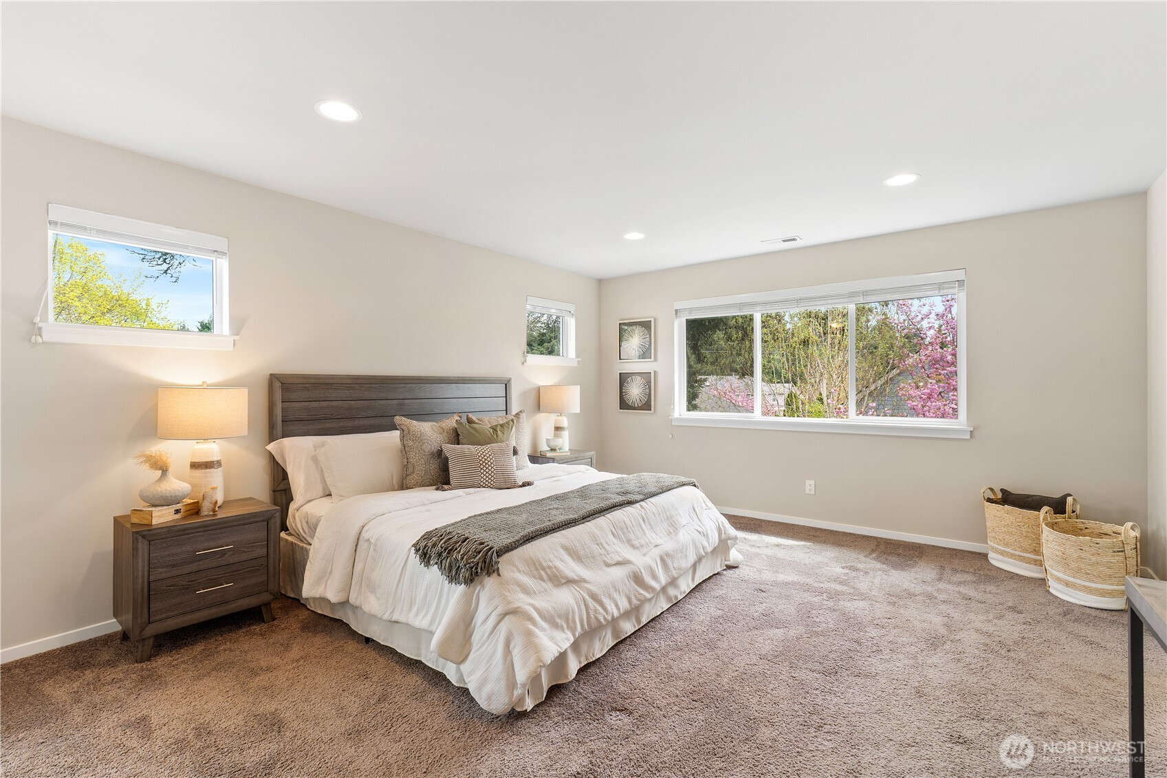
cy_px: 389
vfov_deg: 73.7
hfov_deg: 96.7
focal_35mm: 16
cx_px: 584
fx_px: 519
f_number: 8
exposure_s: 1/10
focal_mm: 16
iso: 100
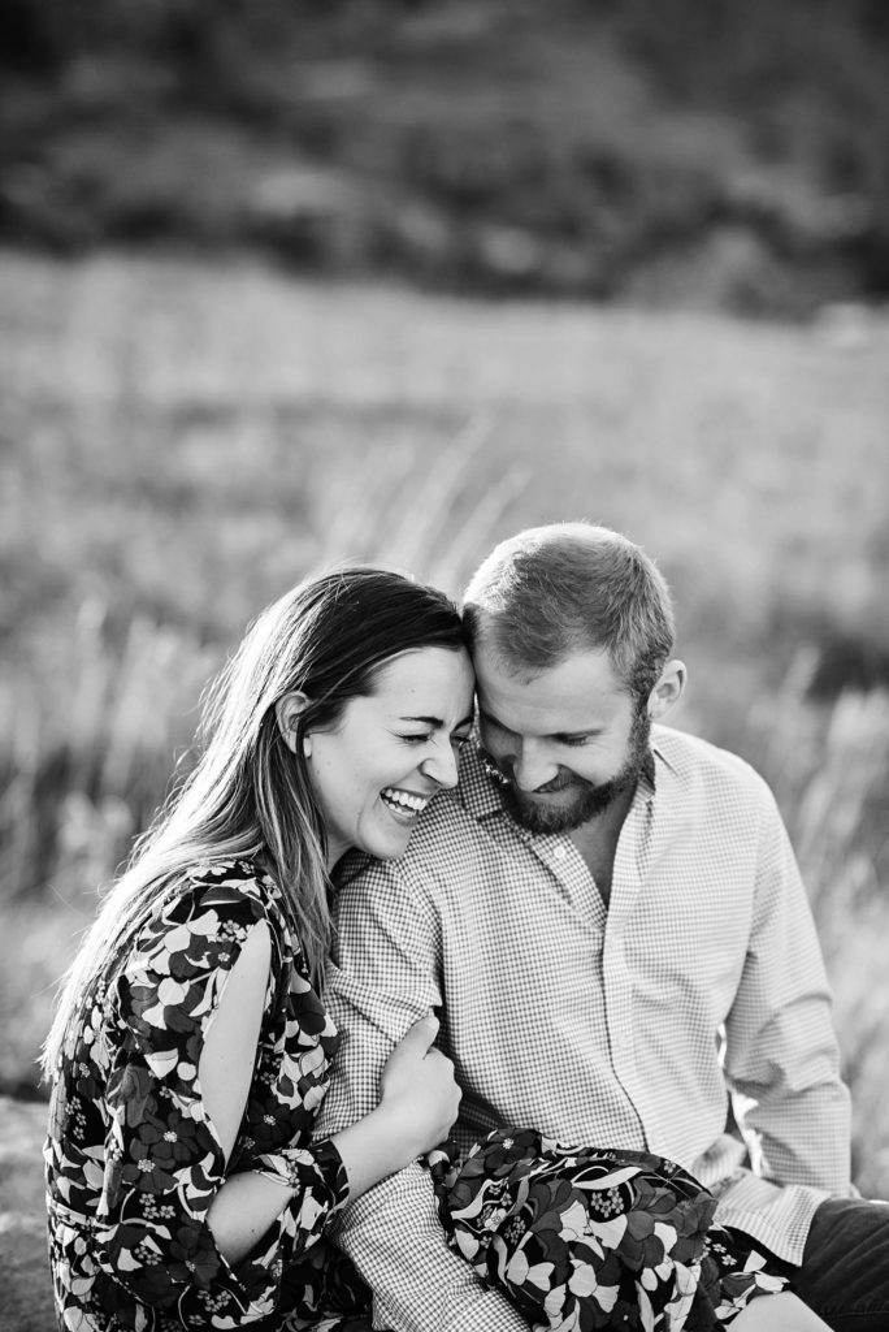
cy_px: 666
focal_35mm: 85
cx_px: 444
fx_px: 3144
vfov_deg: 23.9
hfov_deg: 16.1
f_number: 2.2
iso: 200
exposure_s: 1/2000
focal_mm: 85
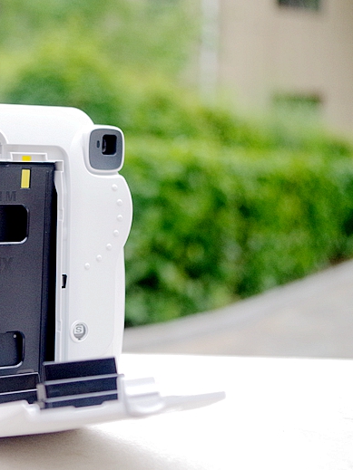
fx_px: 925
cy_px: 236
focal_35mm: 68
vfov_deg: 28.6
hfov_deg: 20.9
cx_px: 1
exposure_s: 1/60
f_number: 4
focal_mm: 30.63
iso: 800
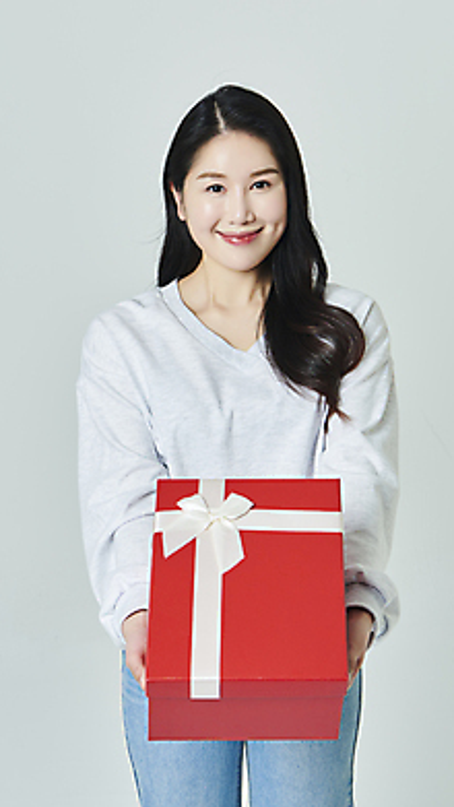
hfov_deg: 16.1
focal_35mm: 75
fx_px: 1605
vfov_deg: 28.2
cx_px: 240
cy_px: 396
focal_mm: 70
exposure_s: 1/125
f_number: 11
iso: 100
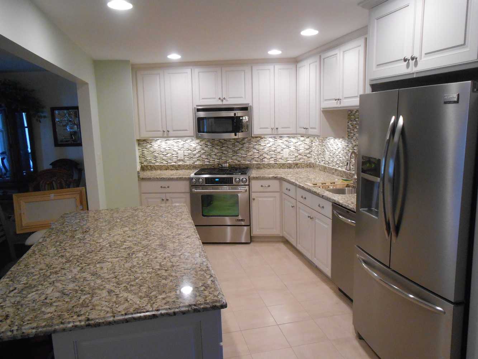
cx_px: 239
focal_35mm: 26
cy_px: 180
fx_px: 359
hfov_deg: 67.3
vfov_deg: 53.1
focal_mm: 4.6
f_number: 3.5
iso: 400
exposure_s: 1/30
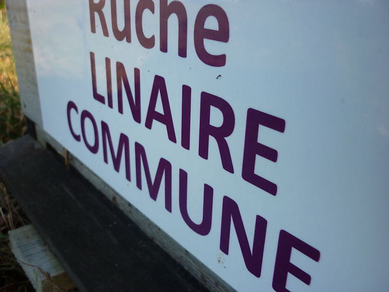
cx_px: 194
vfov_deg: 42.9
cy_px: 146
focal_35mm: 33
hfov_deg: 55.4
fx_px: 371
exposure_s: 1/400
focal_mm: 5.5
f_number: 2.8
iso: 80
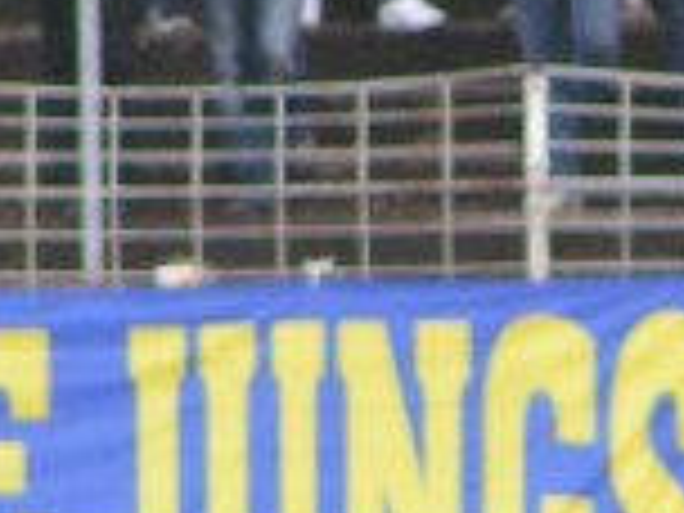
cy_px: 270
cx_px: 634
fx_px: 35271
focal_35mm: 1785
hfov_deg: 1.1
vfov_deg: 0.8
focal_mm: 52
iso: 200
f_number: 3.5
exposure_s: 1/320
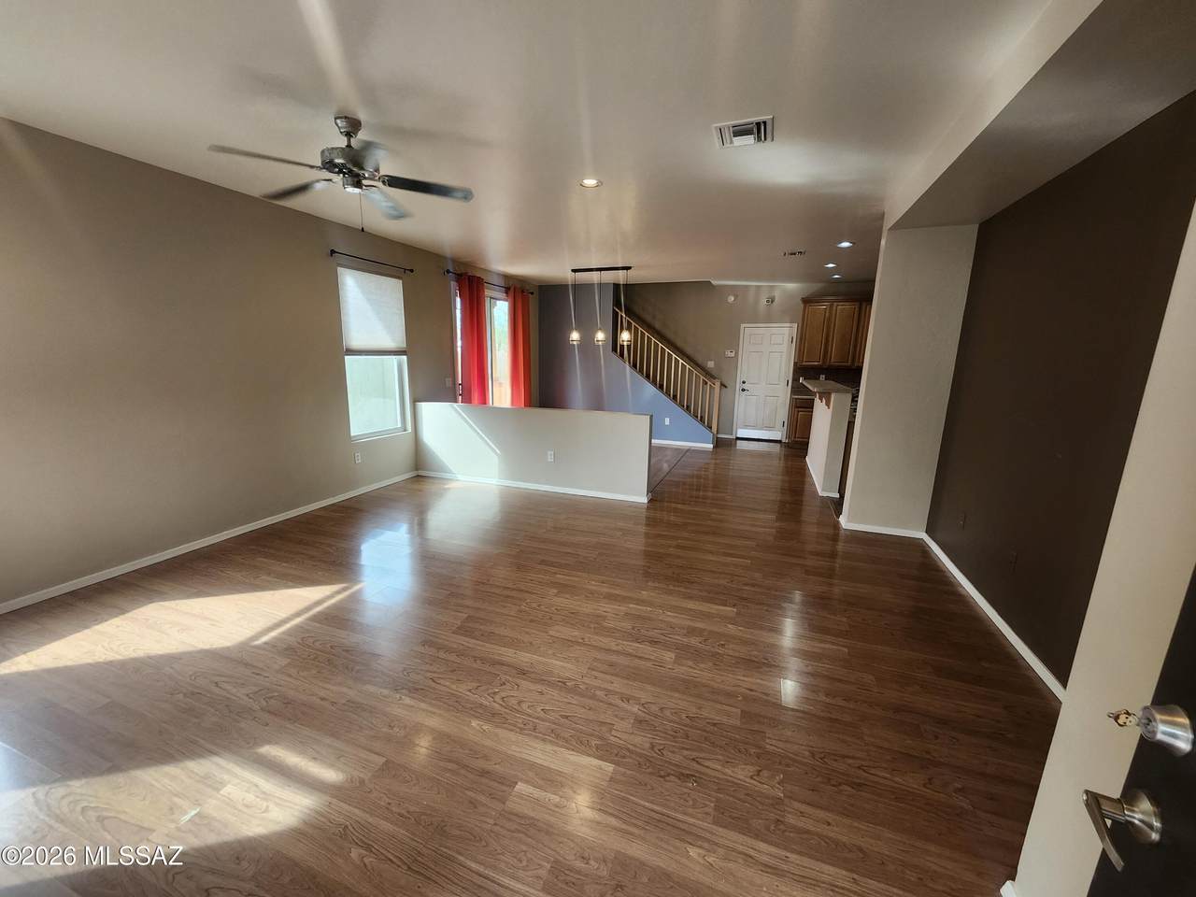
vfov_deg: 89.9
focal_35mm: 13
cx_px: 598
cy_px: 448
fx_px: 449
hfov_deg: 106.2
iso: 100
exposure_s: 1/60
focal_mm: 1.74
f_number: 2.2
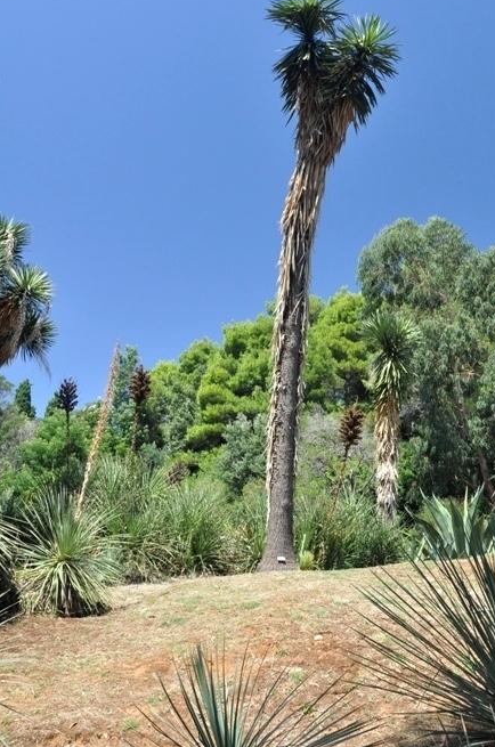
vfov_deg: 56.8
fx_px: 683
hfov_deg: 39.6
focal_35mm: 33
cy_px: 293
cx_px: 301
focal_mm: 18
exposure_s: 1/250
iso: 640
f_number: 8
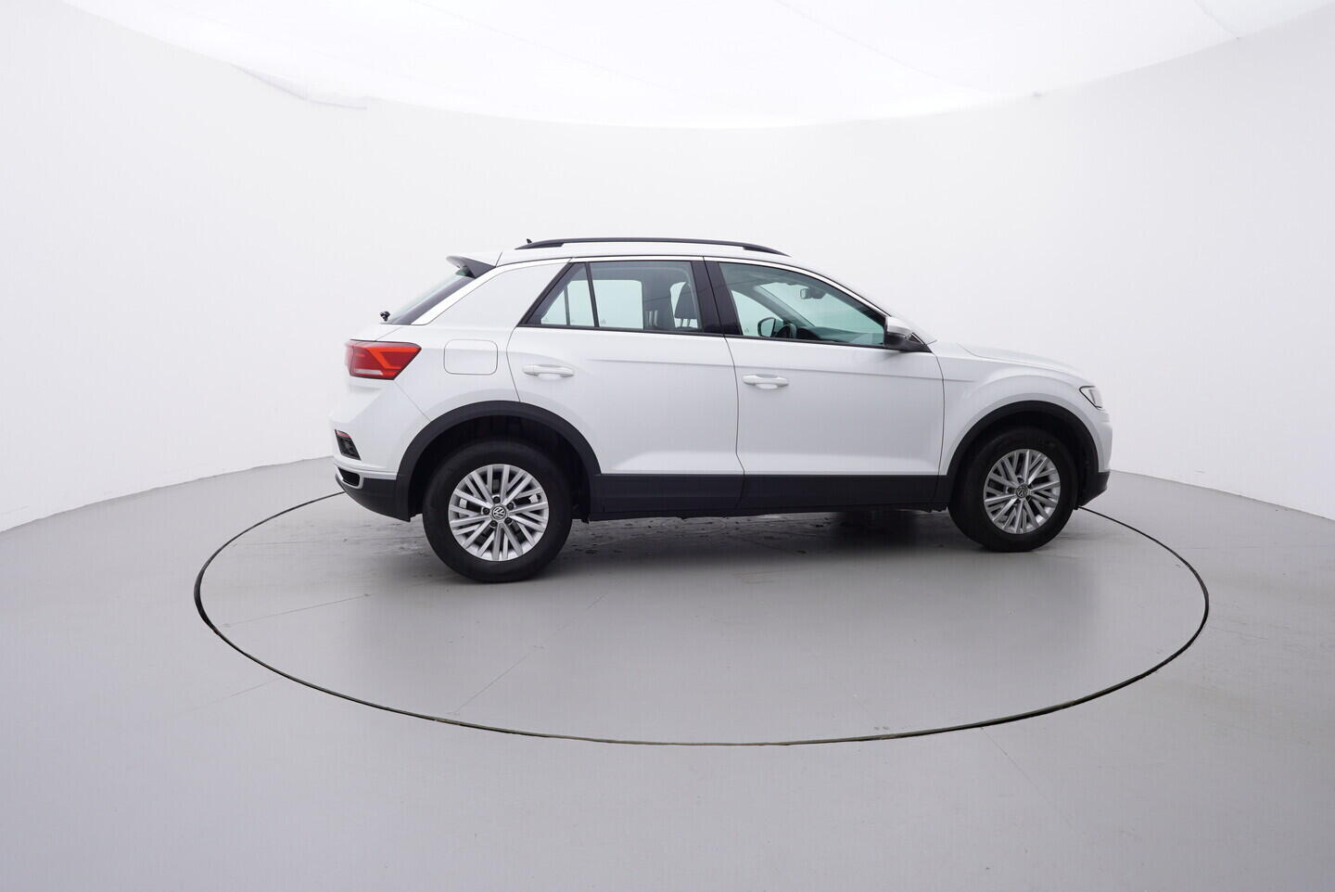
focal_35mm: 22
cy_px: 446
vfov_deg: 56.2
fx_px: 835
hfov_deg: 77.3
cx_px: 668
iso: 200
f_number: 5
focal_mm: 15
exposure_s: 1/80
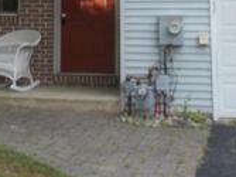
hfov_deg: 19.6
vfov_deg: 14.2
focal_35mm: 99
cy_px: -66
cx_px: 41
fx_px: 674
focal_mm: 5.9
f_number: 3.3
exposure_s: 1/40
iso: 64
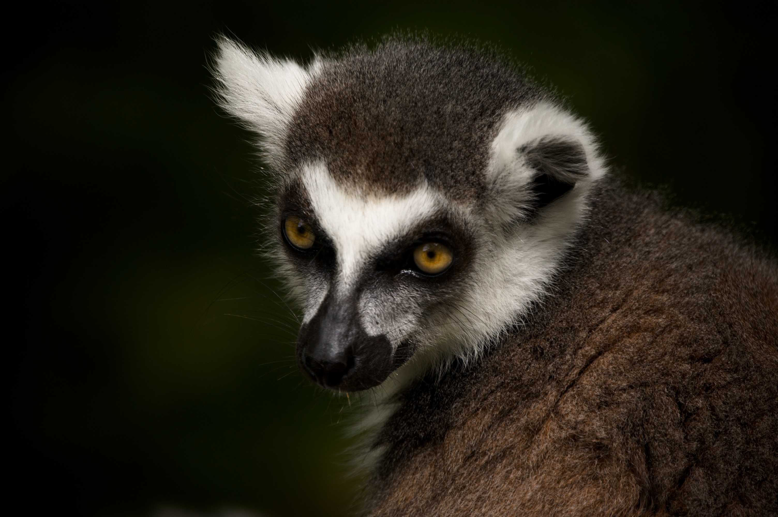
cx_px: 389
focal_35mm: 195
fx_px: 4210
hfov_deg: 10.6
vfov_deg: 7.0
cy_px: 258
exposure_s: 1/320
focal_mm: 130
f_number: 5.6
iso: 200
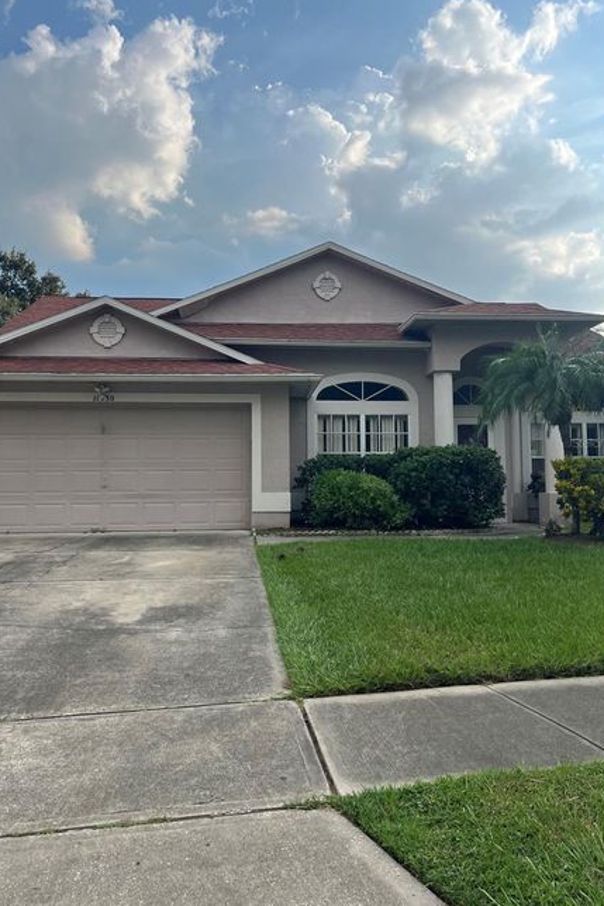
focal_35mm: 28
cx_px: 276
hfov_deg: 46.3
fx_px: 705
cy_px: 442
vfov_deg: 65.5
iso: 50
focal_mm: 5.7
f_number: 1.5
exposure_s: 1/3968
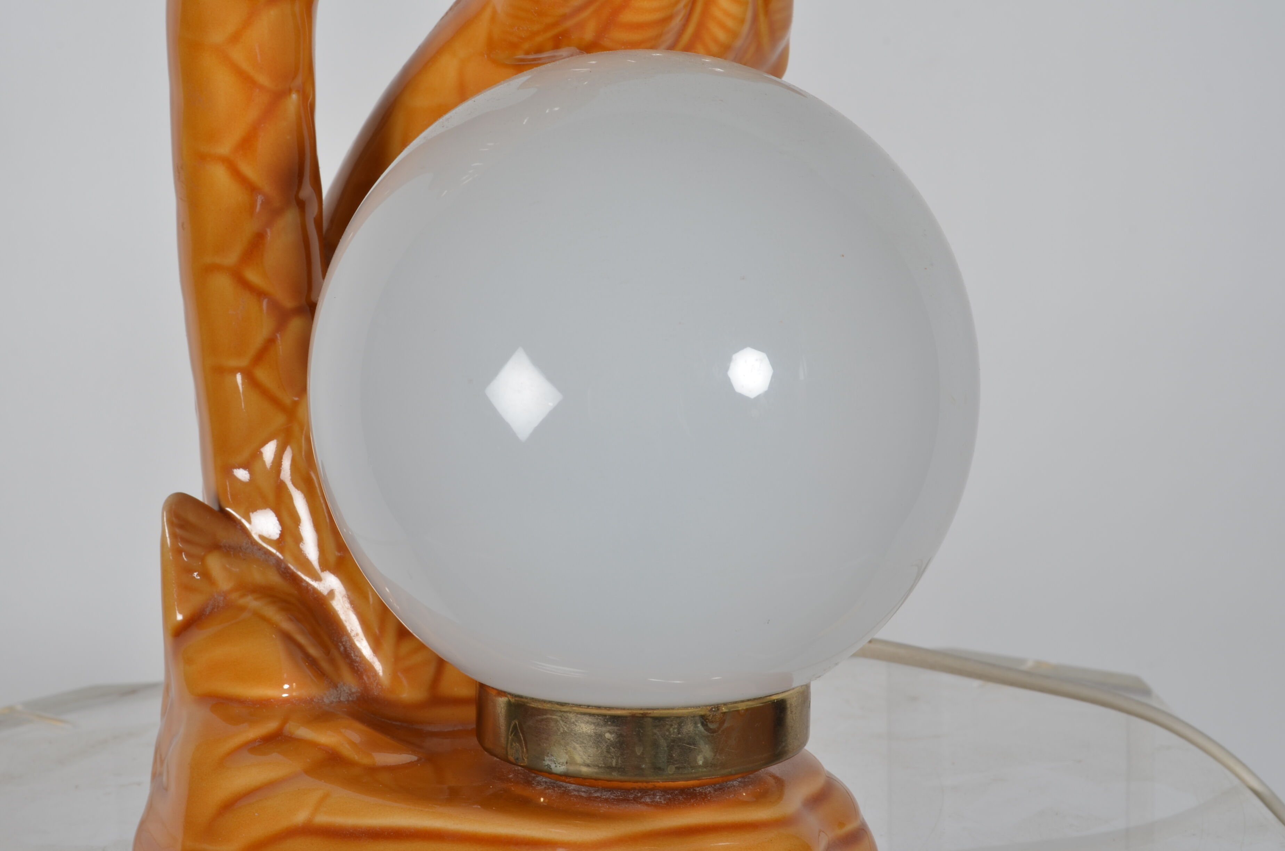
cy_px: 426
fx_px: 2672
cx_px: 642
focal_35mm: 75
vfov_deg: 18.1
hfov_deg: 27.0
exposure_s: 1/125
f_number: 14
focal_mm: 50
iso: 100
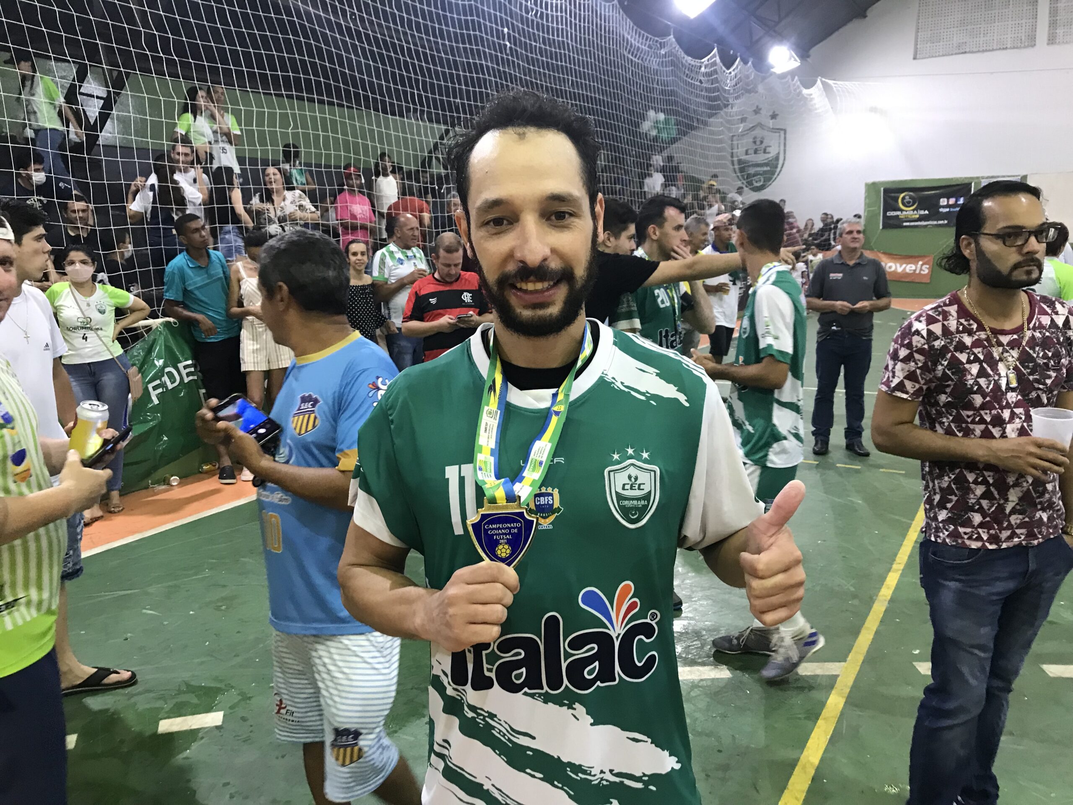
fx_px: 868
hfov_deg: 63.4
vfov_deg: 49.7
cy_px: 402
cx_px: 536
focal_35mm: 28
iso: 64
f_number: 1.8
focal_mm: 3.99
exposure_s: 1/15
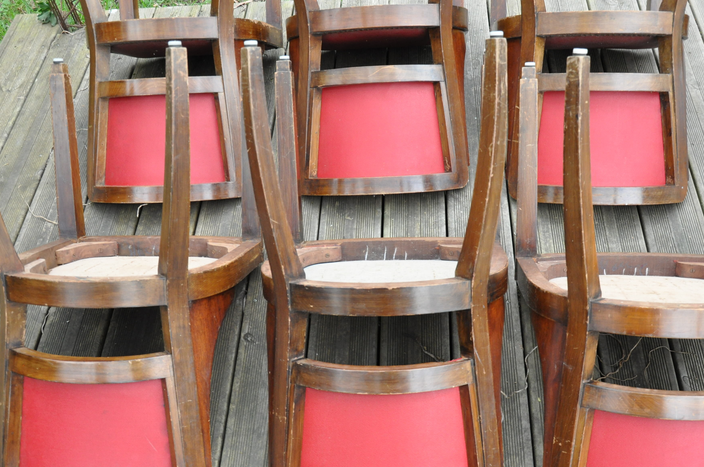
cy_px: 271
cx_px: 376
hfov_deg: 50.0
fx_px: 754
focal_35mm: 39
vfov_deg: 34.4
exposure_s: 1/90
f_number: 4.8
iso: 800
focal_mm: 21
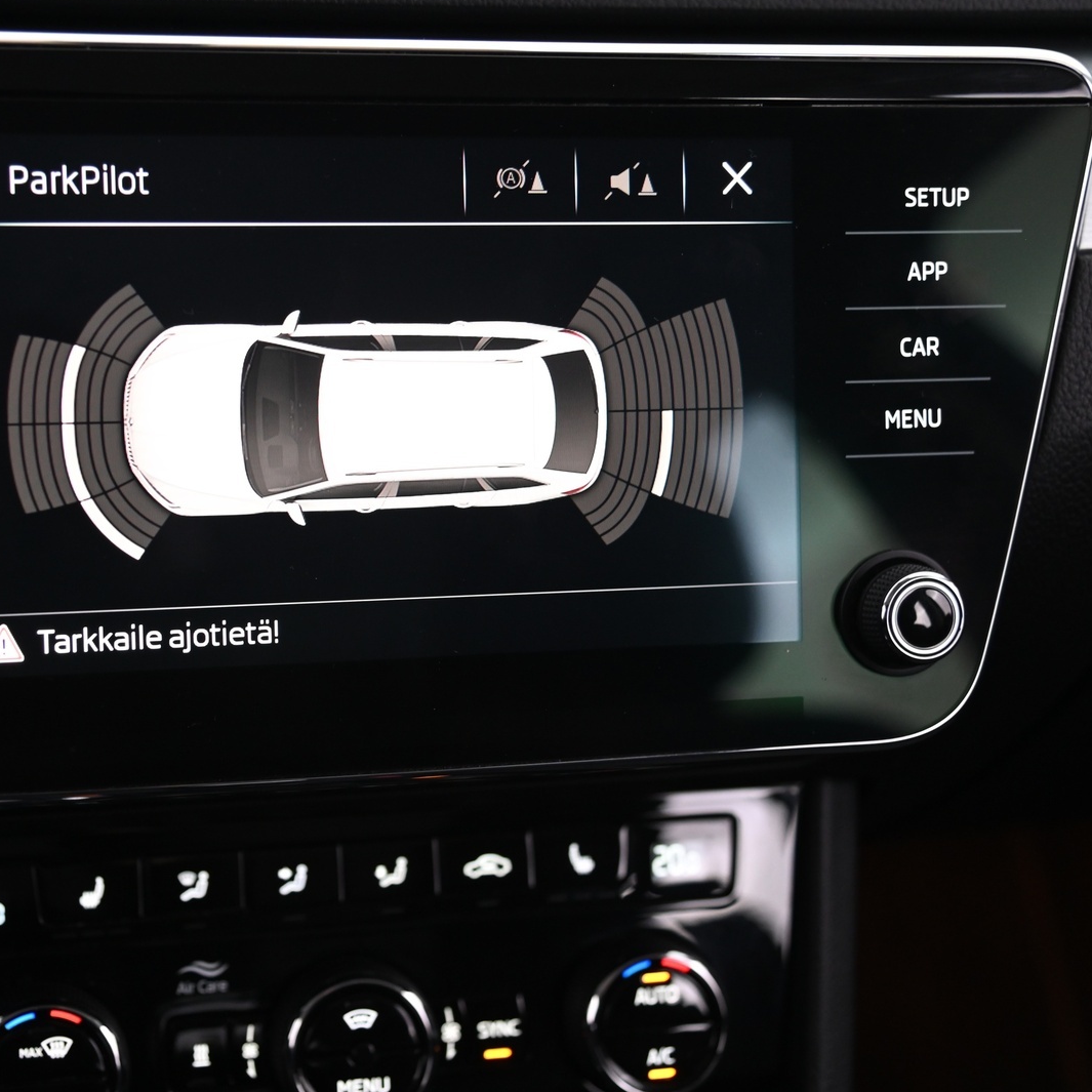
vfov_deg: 30.0
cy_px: 547
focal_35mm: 57
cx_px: 315
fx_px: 2034
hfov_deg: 29.7
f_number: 4
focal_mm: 44
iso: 2000
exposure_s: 1/20
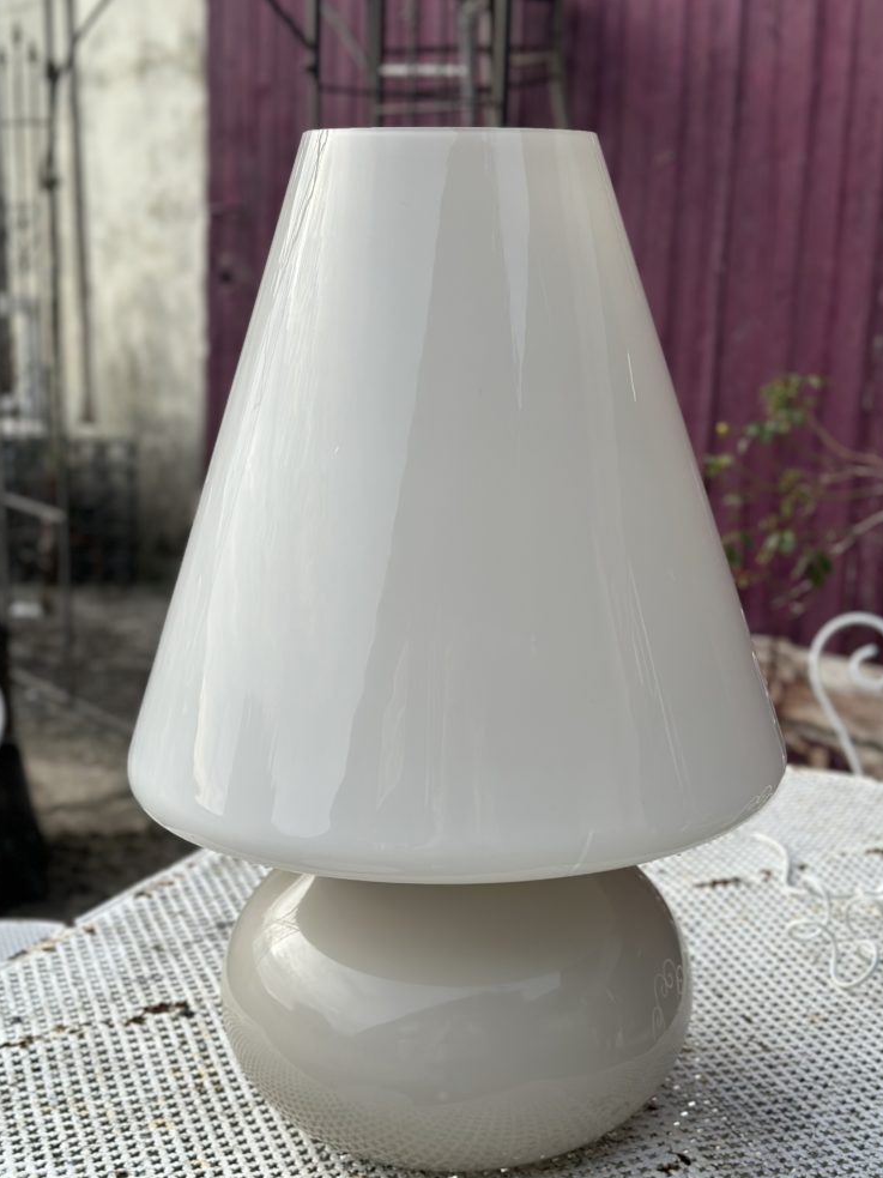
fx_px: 1701
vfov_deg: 38.2
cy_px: 612
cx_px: 453
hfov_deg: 29.1
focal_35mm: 50
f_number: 1.78
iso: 80
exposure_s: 1/1992
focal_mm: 6.86
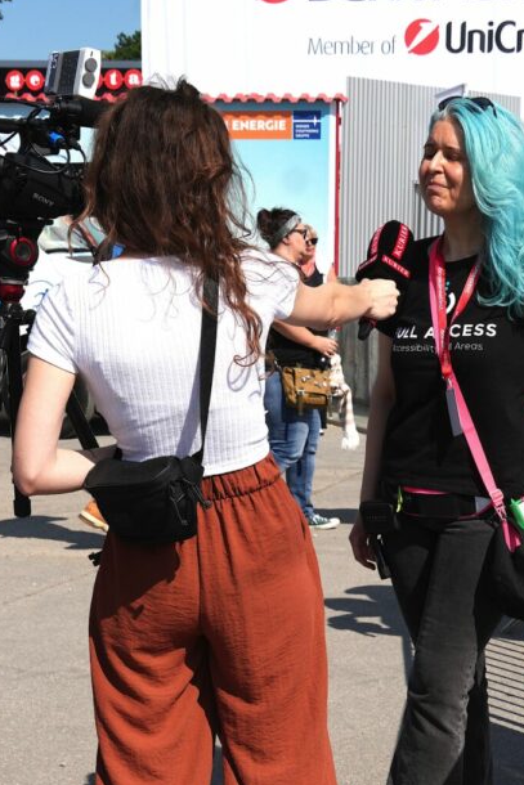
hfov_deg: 16.1
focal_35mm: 85
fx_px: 1855
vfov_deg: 23.4
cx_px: 295
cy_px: 677
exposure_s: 1/400
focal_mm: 30
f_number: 8
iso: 100
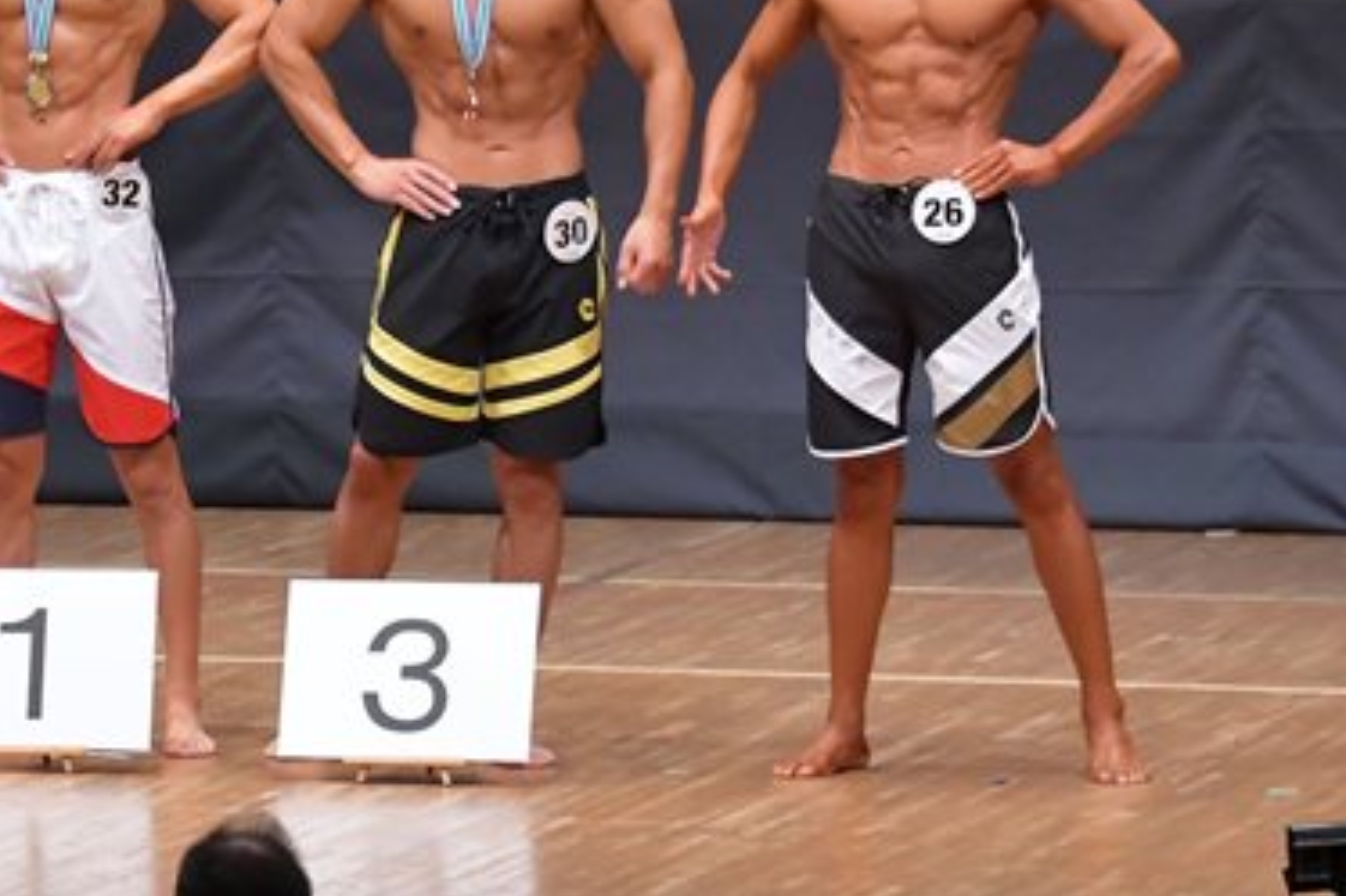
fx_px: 13491
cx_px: 95
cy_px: 220
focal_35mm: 361
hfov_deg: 5.7
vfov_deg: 3.8
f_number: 5.6
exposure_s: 1/400
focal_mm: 116
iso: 6400
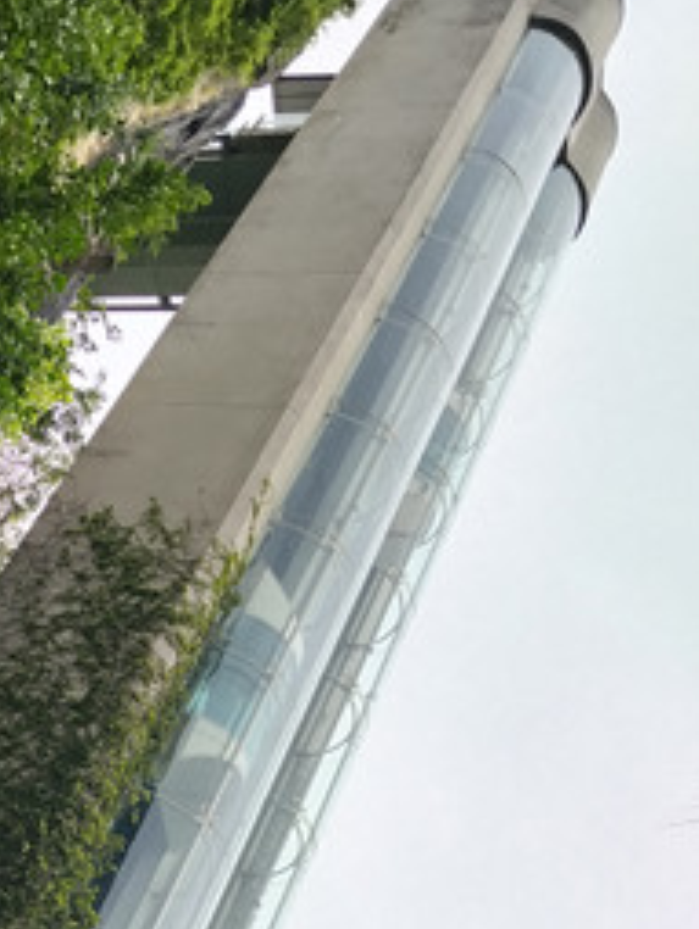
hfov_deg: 24.7
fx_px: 1532
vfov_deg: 31.7
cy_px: 885
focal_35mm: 57
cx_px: 31
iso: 50
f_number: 1.8
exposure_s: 1/334
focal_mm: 4.22
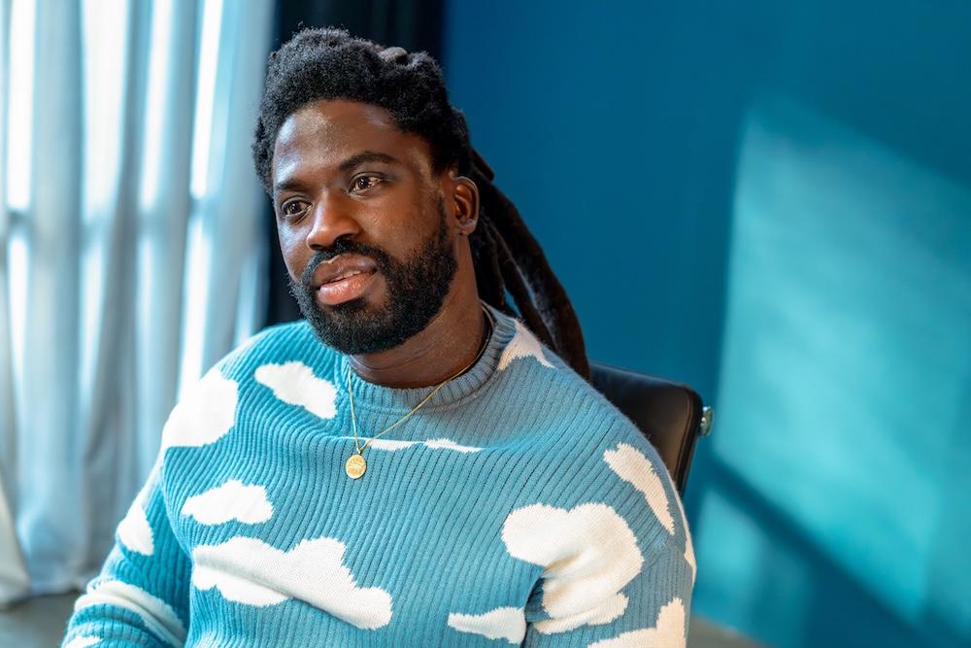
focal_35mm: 55
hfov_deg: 36.2
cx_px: 486
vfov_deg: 24.6
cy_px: 324
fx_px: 1484
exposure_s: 1/125
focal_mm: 55
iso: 2500
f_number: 2.2
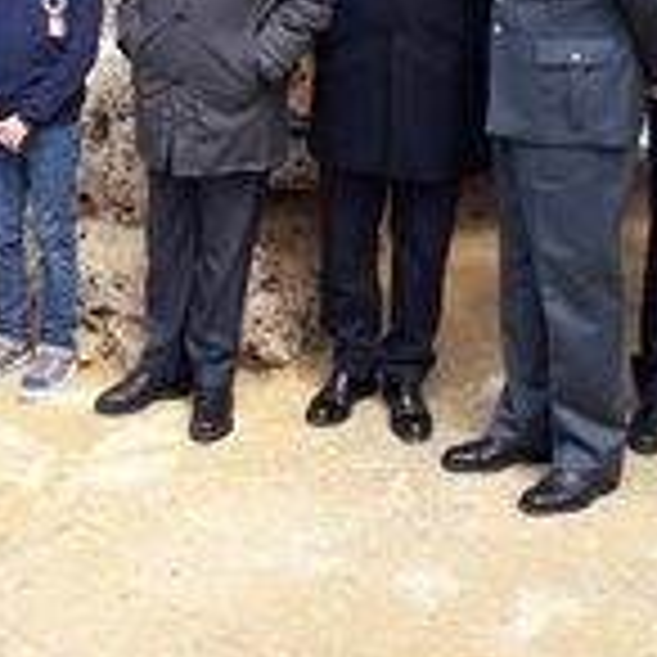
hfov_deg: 19.6
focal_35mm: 88
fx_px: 1890
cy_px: -187
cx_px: 162
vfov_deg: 18.4
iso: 40
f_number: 1.9
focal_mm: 3.6
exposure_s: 1/688
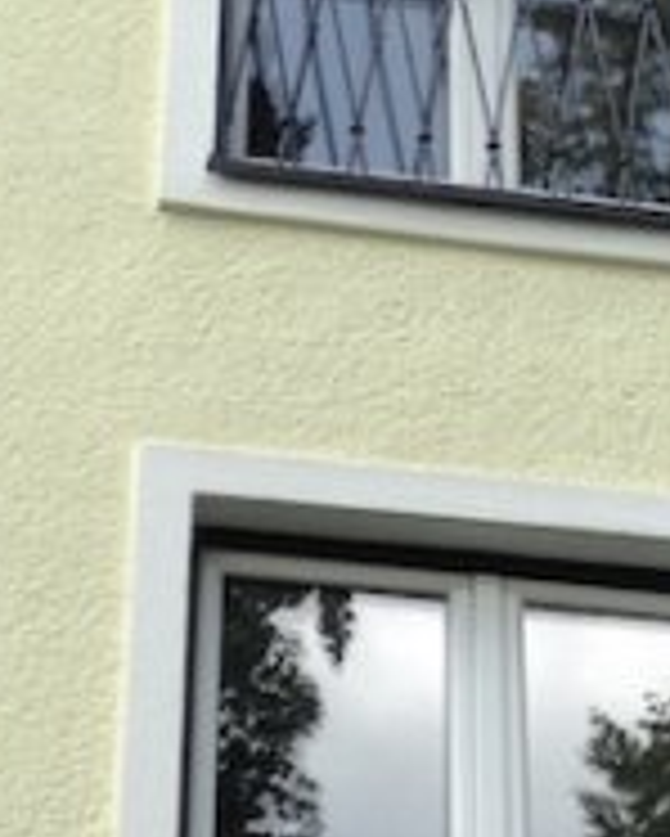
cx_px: 405
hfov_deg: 12.0
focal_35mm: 129
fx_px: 3195
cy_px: 580
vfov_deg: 14.9
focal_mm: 4.12
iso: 50
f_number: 2.4
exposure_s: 1/459
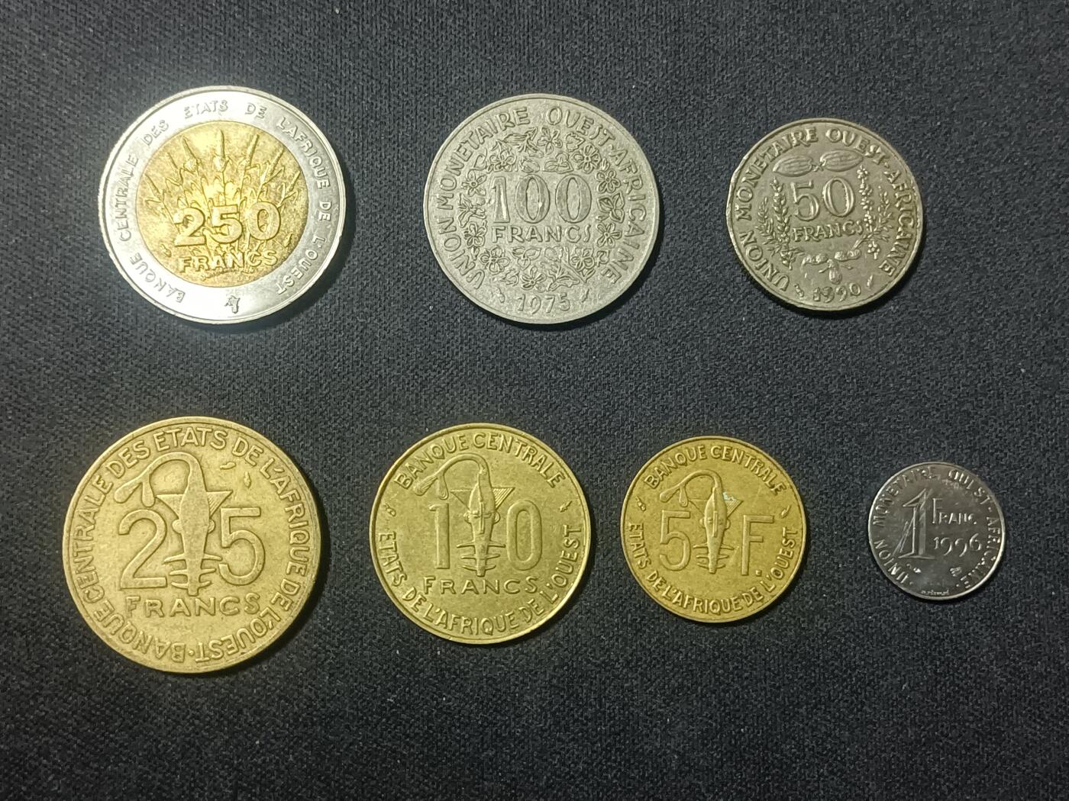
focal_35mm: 43
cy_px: 400
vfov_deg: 33.6
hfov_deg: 43.9
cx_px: 534
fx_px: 1328
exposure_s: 1/33.3
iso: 1664
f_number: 1.8
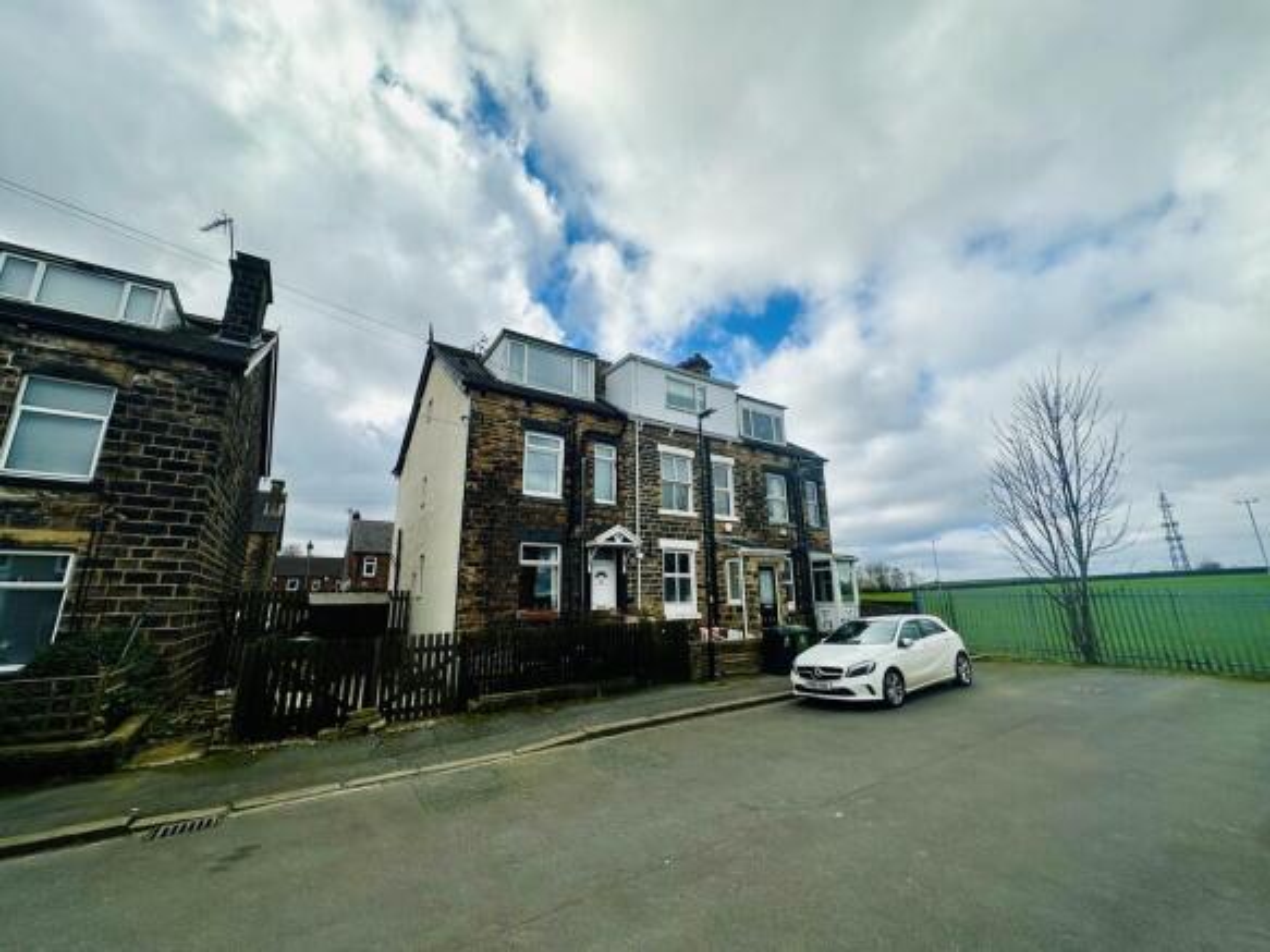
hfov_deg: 102.1
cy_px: 476
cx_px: 635
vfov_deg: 85.7
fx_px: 514
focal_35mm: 14
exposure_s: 1/2564
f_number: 2.2
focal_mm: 2.22
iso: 50
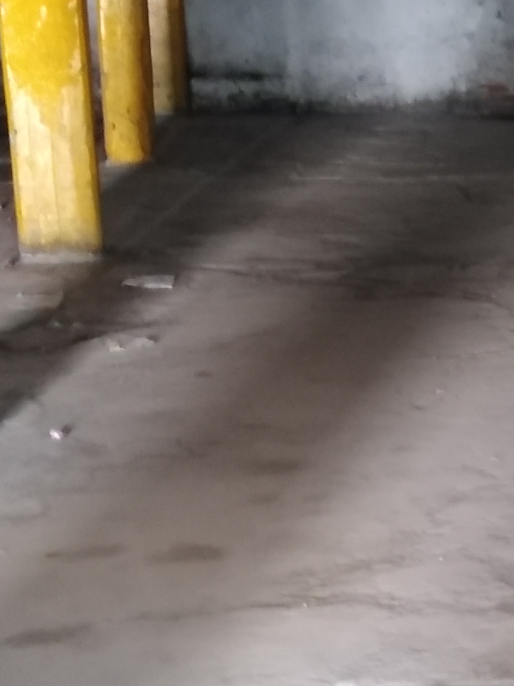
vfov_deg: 21.1
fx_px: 1842
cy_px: 376
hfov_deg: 15.1
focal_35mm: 93
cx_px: 689
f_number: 1.8
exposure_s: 1/15
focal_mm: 3.63
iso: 608
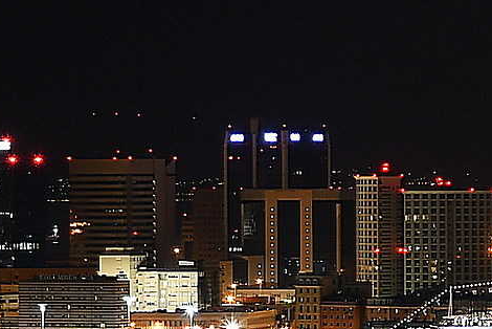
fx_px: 4813
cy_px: 369
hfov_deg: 5.8
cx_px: 387
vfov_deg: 3.9
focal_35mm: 352
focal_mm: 46
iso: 100
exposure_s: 13
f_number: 13
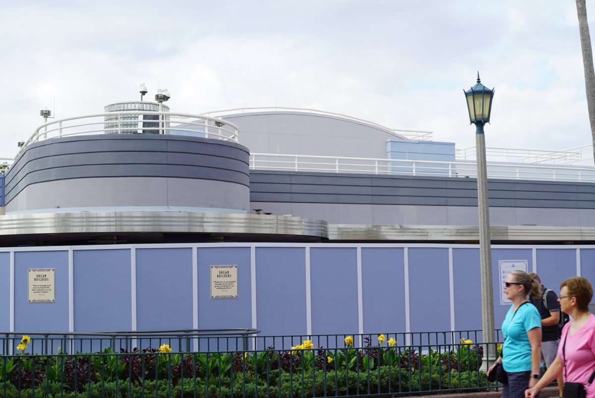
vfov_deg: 27.0
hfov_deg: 39.6
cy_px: 199
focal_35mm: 50
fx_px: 827
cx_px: 298
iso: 100
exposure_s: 1/125
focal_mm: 50
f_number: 8
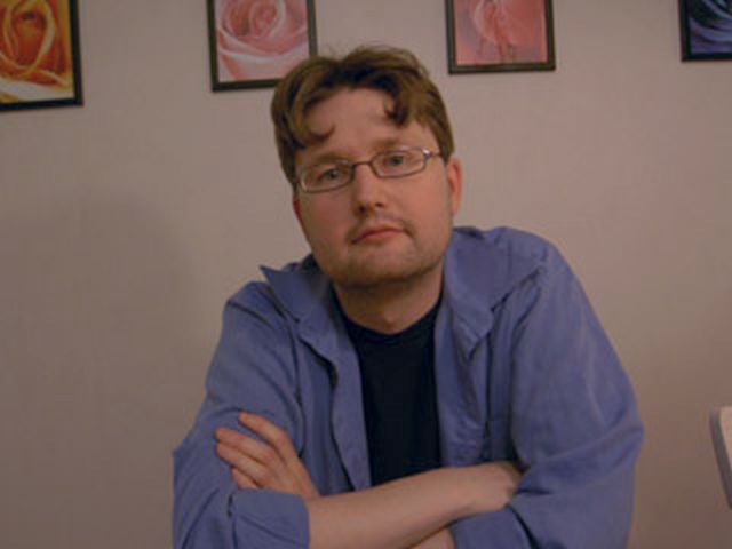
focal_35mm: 34
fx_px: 719
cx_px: 366
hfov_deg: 54.0
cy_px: 274
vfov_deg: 41.8
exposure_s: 1/8
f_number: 2.8
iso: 50
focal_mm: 5.6
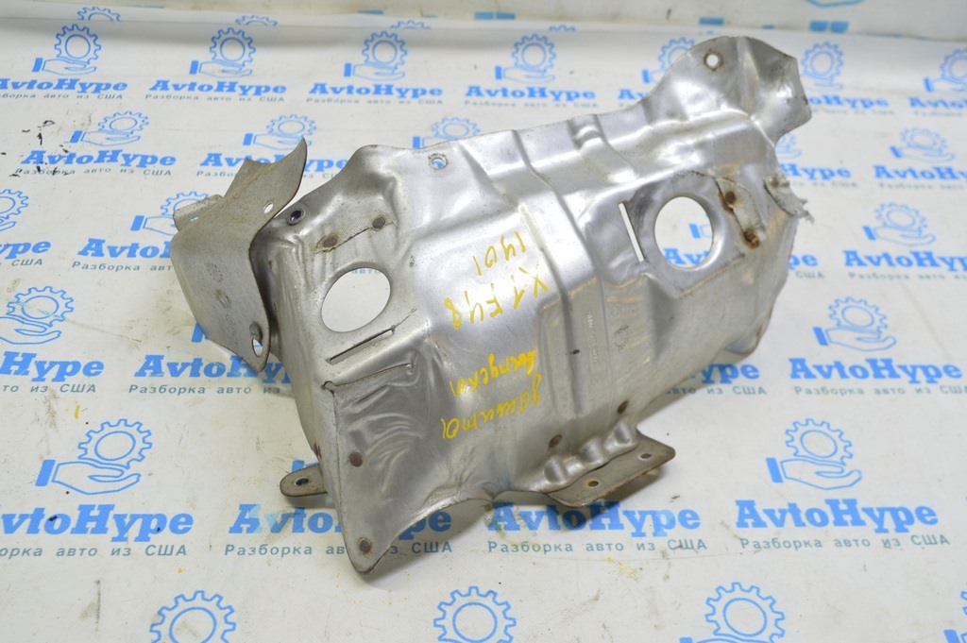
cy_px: 322
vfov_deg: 36.8
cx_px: 484
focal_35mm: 36
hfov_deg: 53.2
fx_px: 966
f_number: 5.6
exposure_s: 1/20
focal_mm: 24
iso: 400
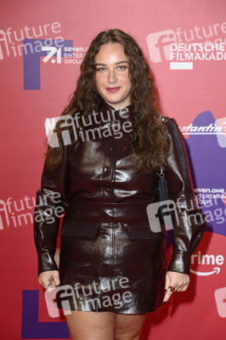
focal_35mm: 105
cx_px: 113
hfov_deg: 13.0
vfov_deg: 19.5
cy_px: 170
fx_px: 990
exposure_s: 1/250
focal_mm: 105
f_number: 6.3
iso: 800
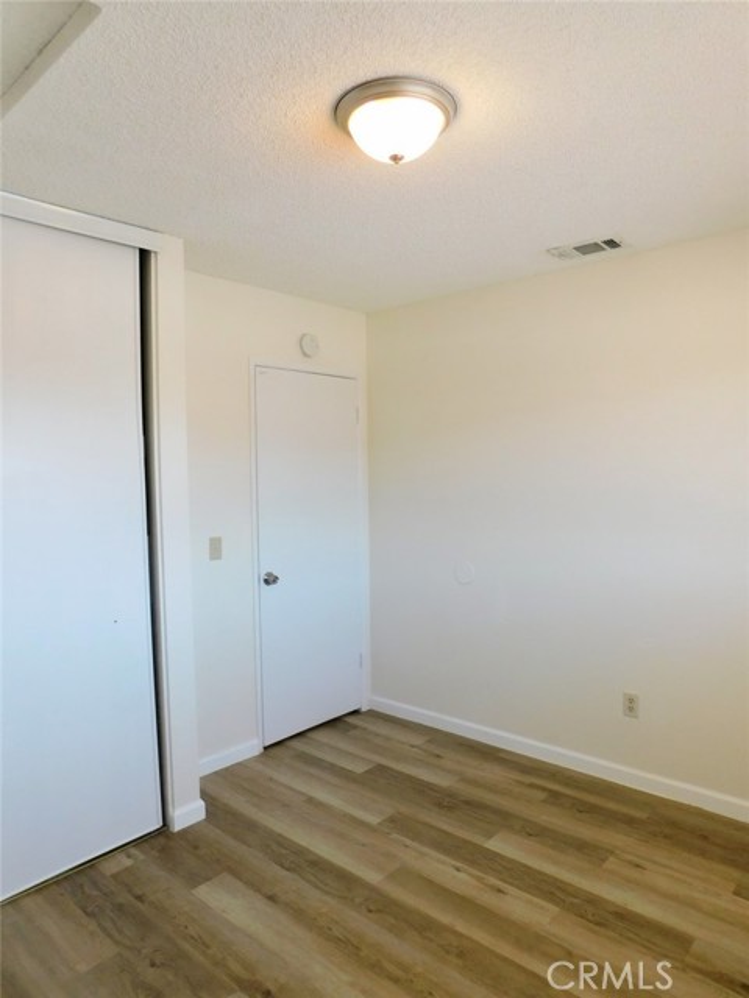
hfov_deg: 58.9
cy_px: 499
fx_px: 664
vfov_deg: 73.9
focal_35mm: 23
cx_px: 374
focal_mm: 4
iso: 125
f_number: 3
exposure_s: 1/100
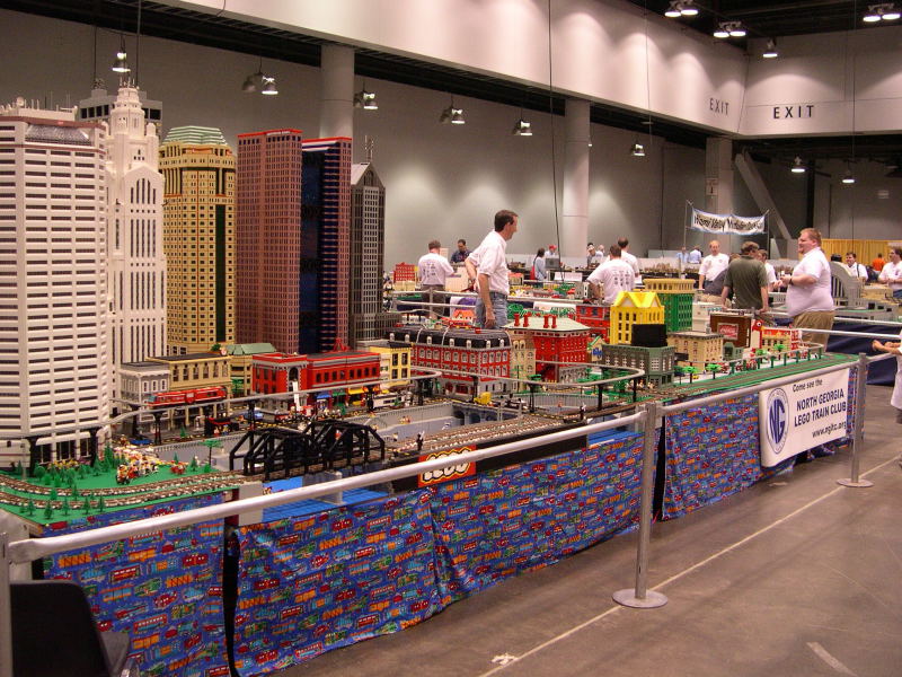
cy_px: 338
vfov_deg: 37.7
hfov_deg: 49.0
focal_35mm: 38
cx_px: 451
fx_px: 990
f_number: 2.8
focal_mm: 8
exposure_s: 1/60.4
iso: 400
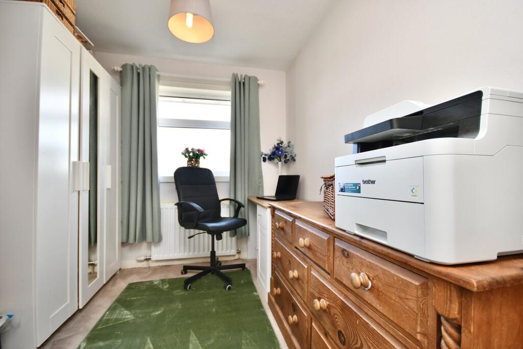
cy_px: 174
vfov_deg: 77.3
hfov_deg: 100.4
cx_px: 262
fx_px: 218
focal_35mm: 15
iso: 320
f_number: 4
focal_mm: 10
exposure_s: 1/60
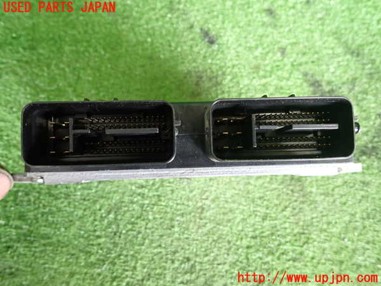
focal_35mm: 25
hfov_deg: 69.4
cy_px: 143
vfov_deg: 54.9
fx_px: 275
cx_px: 190
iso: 250
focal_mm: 4.5
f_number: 2
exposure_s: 1/30
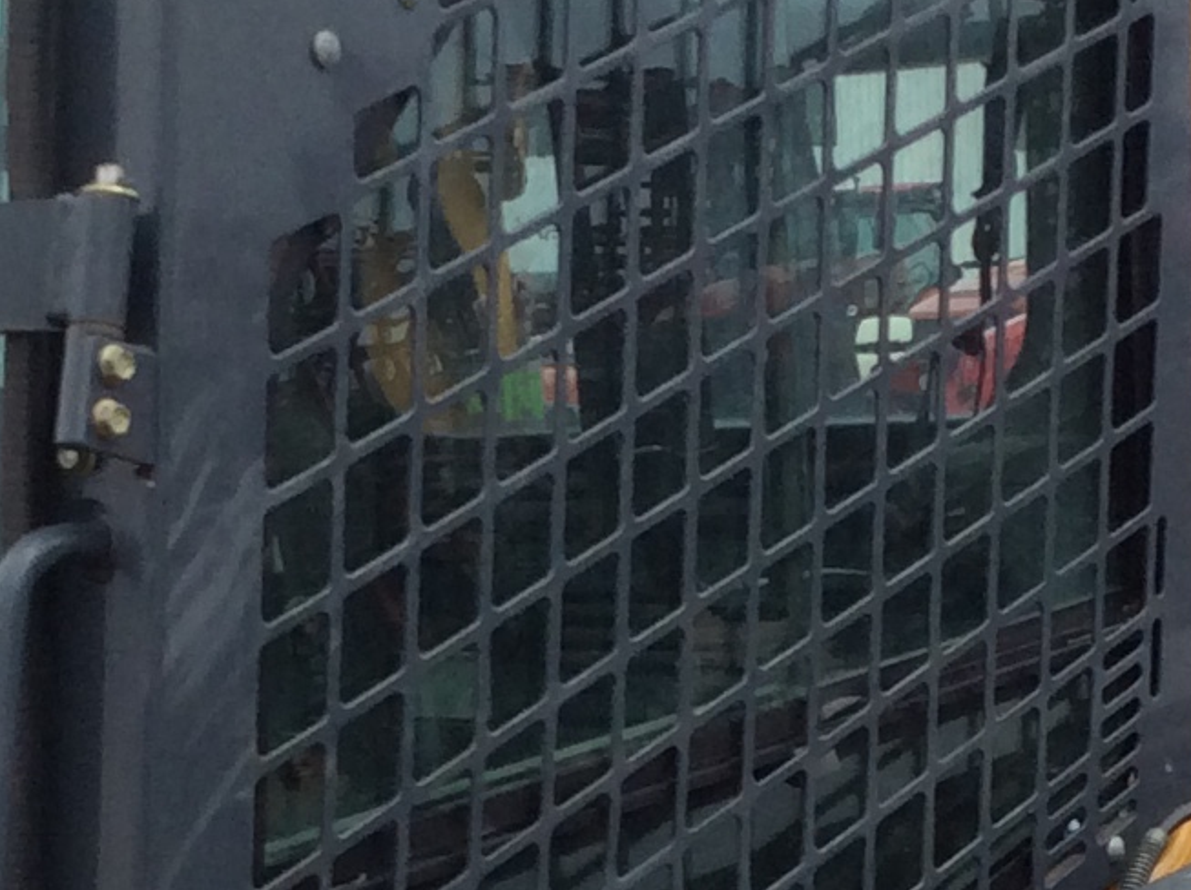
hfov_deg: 15.5
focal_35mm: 127
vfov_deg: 11.5
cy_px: 967
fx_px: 4364
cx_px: 627
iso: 32
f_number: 2.4
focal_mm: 3.3
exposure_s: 1/773
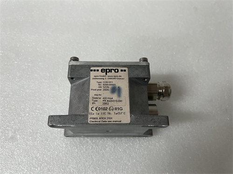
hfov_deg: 67.3
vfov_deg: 53.1
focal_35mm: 26
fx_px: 175
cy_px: 87
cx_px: 116
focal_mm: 5.1
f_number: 1.6
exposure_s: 1/50
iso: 80
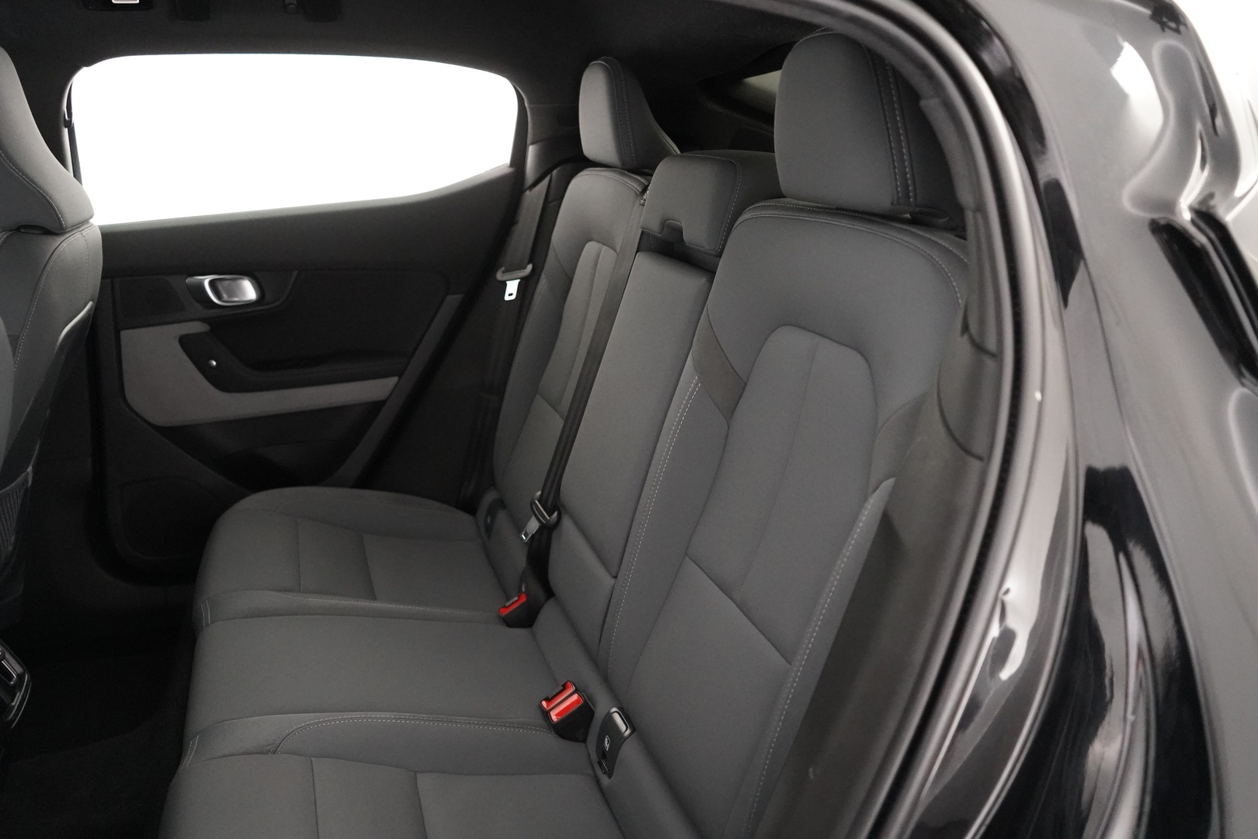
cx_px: 629
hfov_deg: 65.5
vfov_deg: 46.4
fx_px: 978
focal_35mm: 28
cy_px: 420
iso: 12800
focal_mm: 28
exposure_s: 1/80
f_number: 3.5
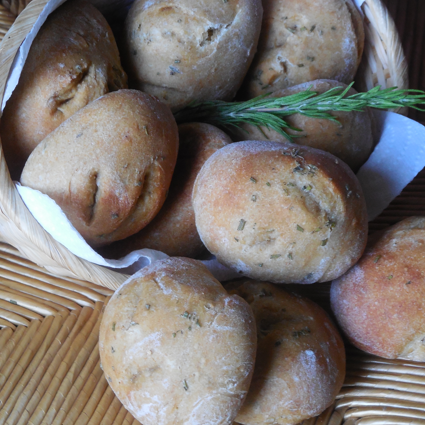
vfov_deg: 11.7
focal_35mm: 149
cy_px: 212
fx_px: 2070
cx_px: 193
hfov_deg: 11.7
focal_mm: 22.4
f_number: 5
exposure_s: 1/20
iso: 400
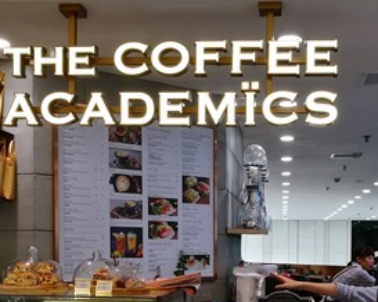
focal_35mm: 58
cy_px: 263
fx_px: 648
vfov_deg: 25.5
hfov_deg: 32.3
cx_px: 241
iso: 160
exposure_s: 1/50
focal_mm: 4.5
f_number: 2.2
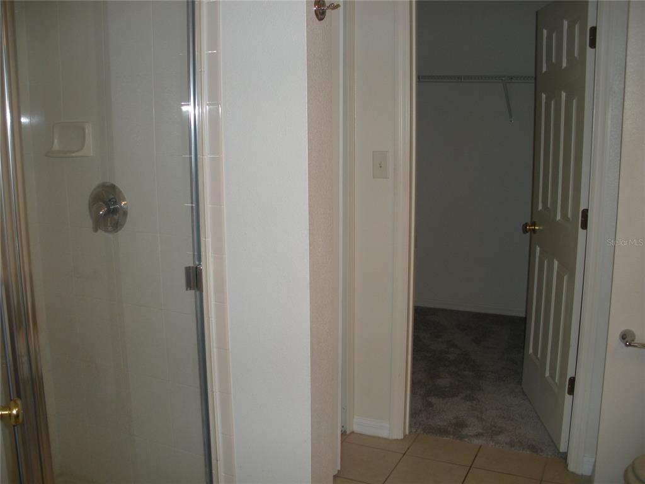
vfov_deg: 39.7
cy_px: 242
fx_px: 671
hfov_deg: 51.4
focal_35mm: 36
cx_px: 322
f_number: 3.5
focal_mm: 6.3
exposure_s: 1/30
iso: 86
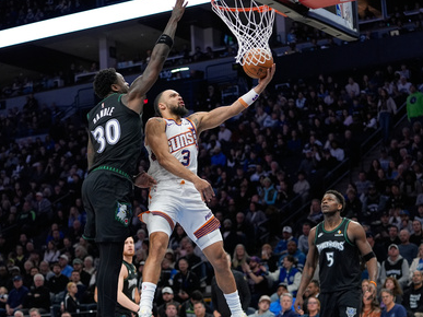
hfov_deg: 22.0
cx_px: 202
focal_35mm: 89
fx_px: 1087
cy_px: 165
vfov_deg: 16.6
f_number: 2.8
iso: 2500
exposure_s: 1/1250
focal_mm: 70
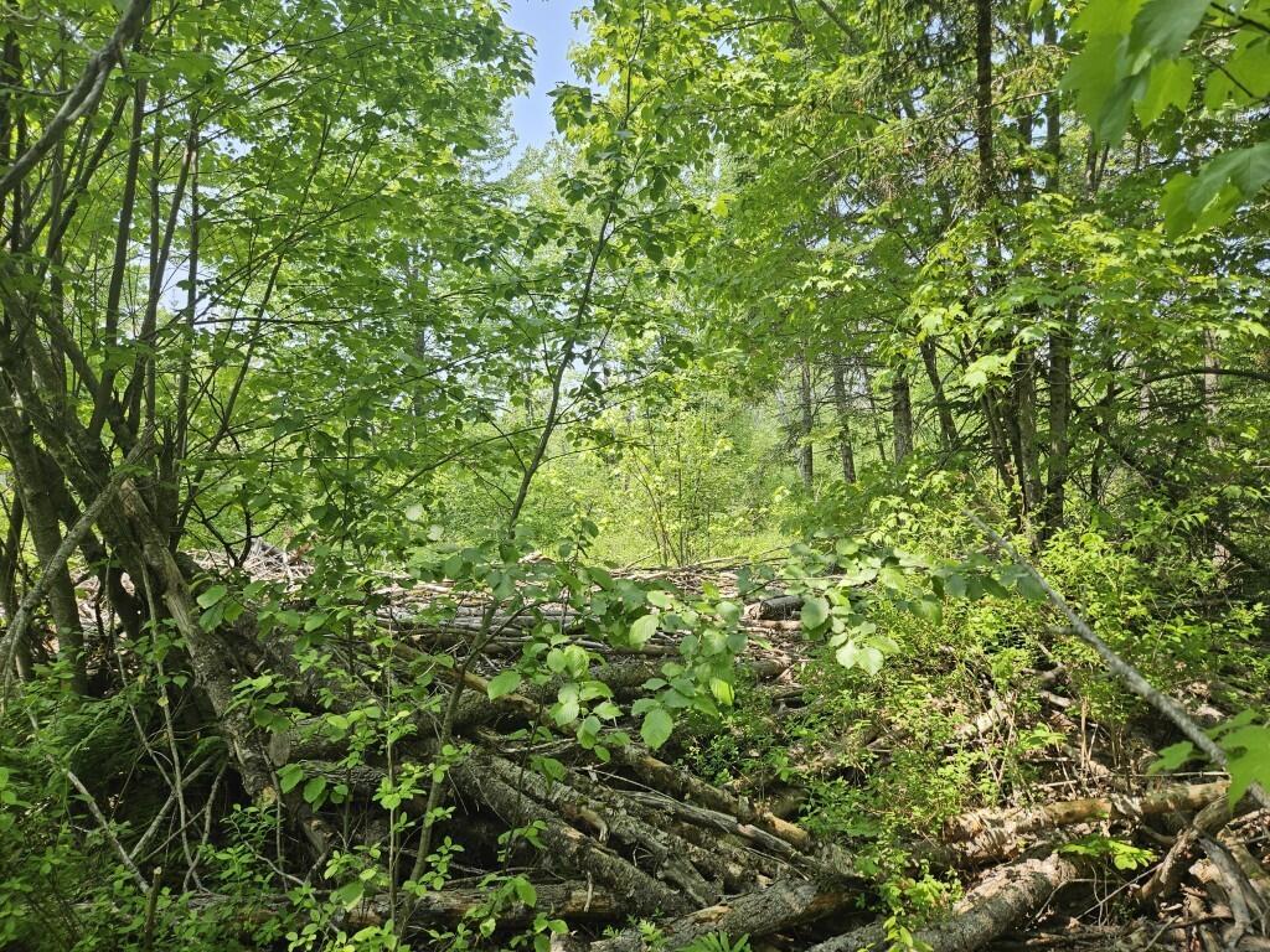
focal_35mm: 23
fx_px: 844
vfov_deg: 58.9
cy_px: 476
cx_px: 635
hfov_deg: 73.9
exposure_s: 1/522
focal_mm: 5.4
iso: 32
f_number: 1.8
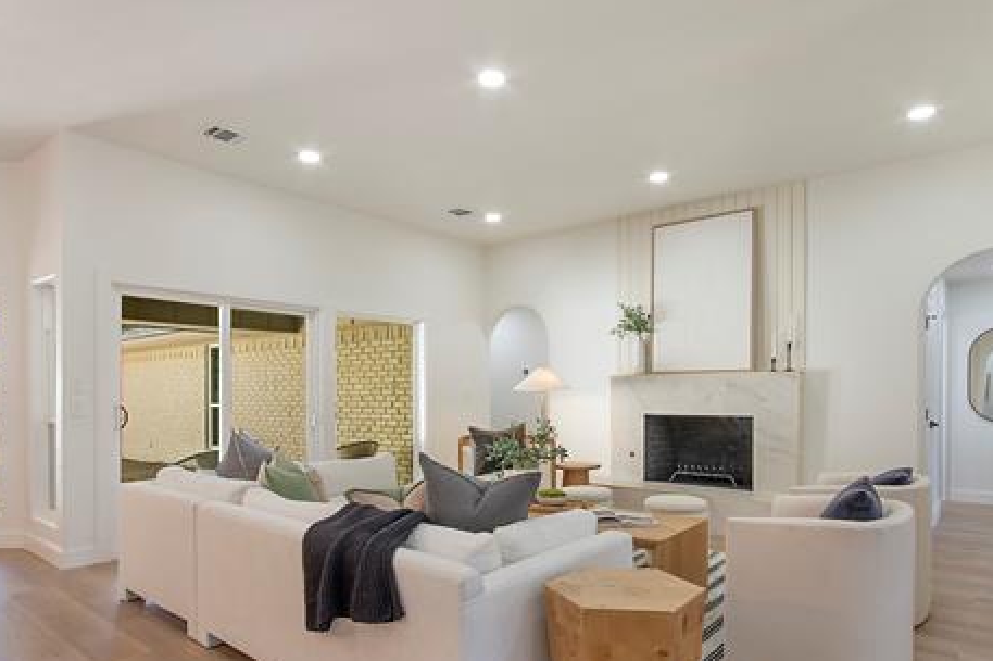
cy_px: 389
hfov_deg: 81.2
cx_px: 493
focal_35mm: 21
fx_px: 579
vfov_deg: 59.0
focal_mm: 10
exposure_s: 1/20
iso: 100
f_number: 11
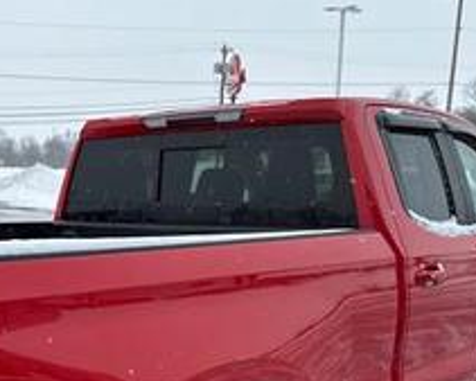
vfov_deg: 25.8
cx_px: 115
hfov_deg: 32.9
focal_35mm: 56
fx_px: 789
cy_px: 381
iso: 80
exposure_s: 1/2525
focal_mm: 6.86
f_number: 1.78
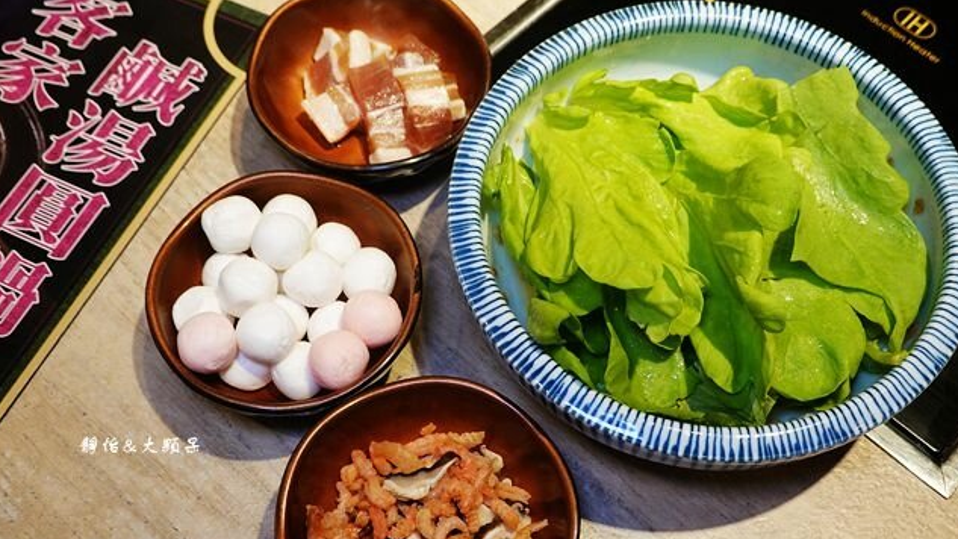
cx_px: 478
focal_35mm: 43
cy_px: 275
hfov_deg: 47.4
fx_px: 1092
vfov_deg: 27.7
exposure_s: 1/40
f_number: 4
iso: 320
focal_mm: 14.99
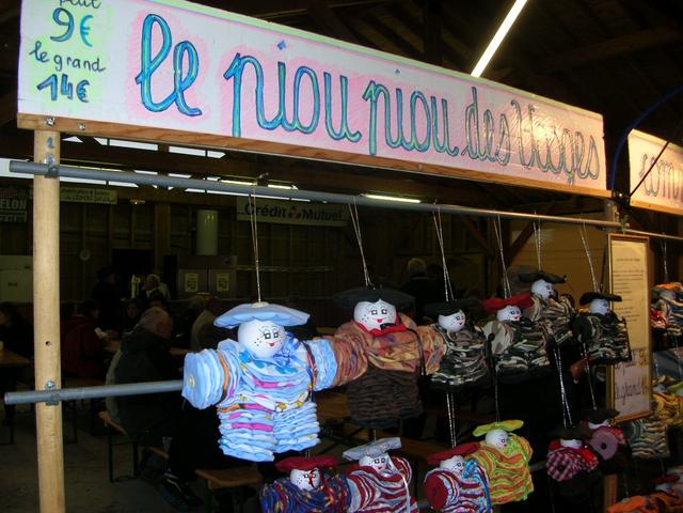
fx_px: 691
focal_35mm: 35
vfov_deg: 40.7
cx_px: 342
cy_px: 256
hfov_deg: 52.6
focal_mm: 5.8
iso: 50
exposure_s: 1/60.1
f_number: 2.8
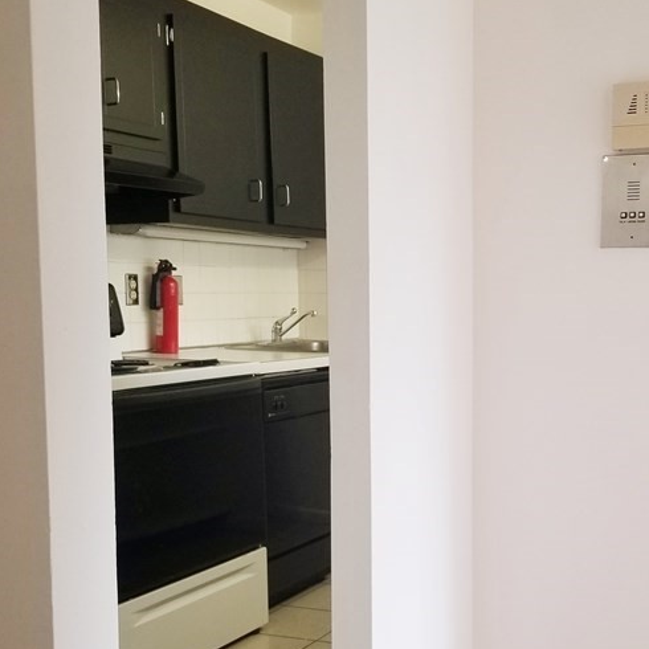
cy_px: 411
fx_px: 1018
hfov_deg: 35.0
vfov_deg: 35.1
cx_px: 438
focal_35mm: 48
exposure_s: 1/60
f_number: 1.7
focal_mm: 4.3
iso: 100
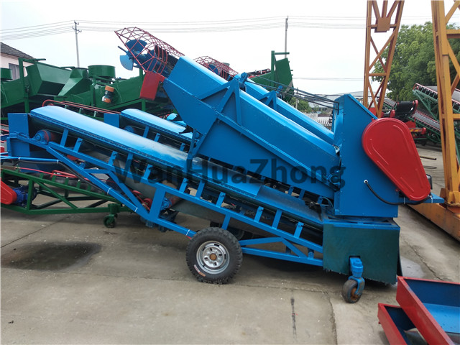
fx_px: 346
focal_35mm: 26
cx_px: 230
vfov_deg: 53.1
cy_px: 172
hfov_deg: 67.3
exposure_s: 1/185
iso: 100
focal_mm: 3.81
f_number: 2.2
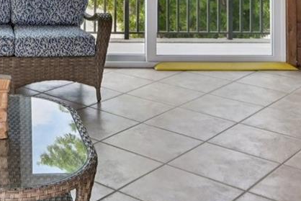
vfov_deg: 18.4
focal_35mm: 67
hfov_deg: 28.6
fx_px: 560
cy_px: -85
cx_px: 14
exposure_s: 1/320
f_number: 8
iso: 400
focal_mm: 17.5
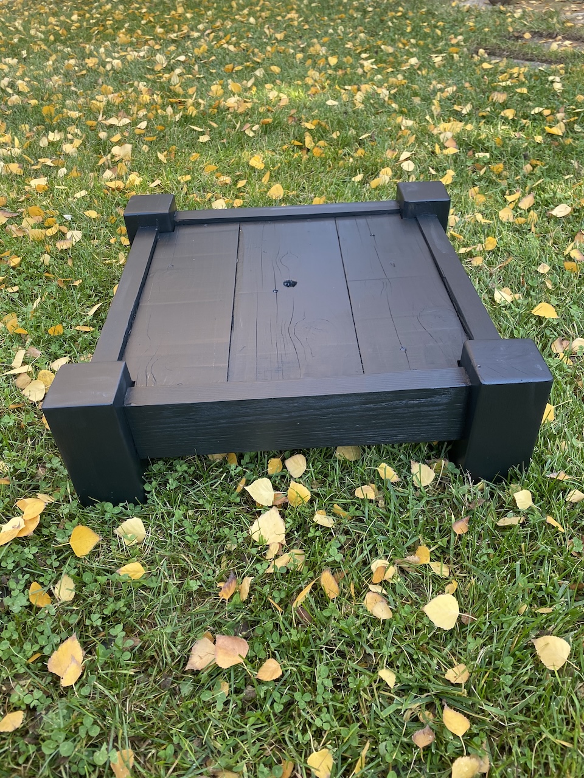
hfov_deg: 53.1
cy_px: 389
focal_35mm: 26
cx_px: 292
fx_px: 585
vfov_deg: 67.3
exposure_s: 1/121
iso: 100
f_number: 1.8
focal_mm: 4.25
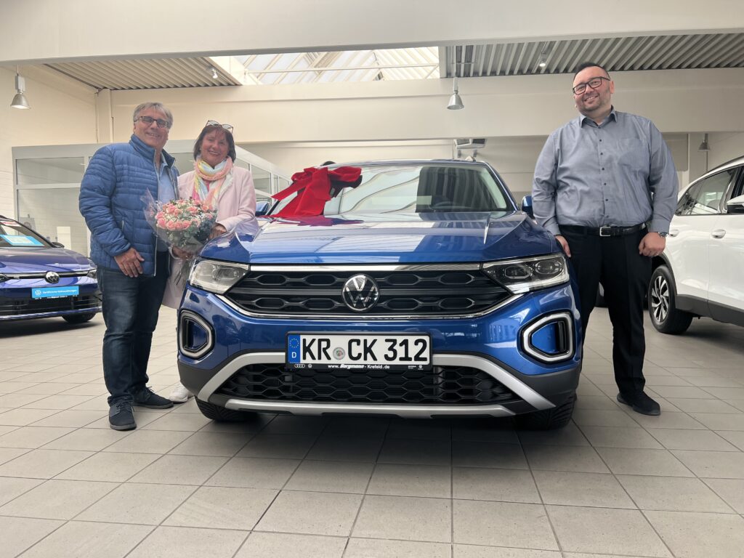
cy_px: 279
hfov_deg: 67.3
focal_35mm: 26
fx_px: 559
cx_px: 372
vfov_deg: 53.1
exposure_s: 1/643
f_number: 1.5
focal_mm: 5.7
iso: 50
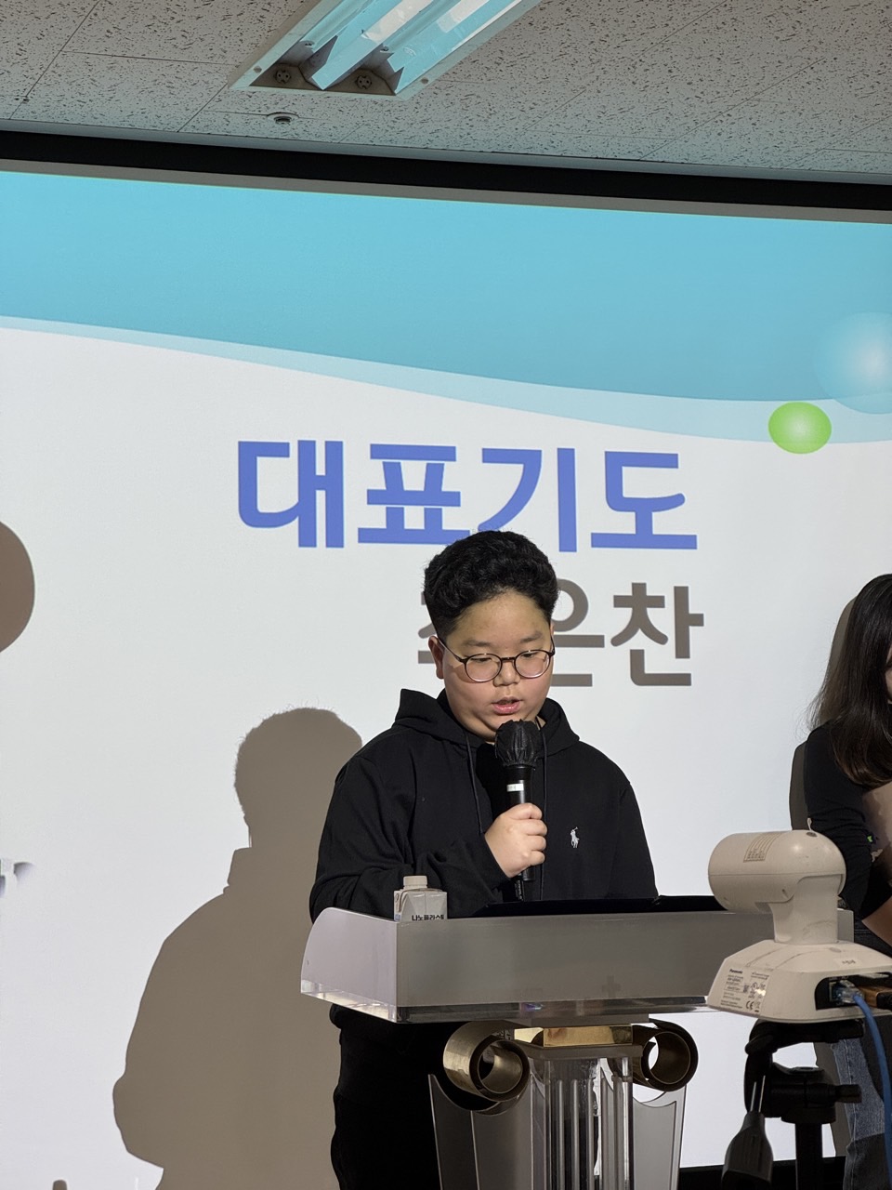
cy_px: 595
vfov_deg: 25.3
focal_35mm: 77
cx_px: 446
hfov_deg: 19.1
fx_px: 2646
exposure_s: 1/120
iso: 125
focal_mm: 9
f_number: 2.8
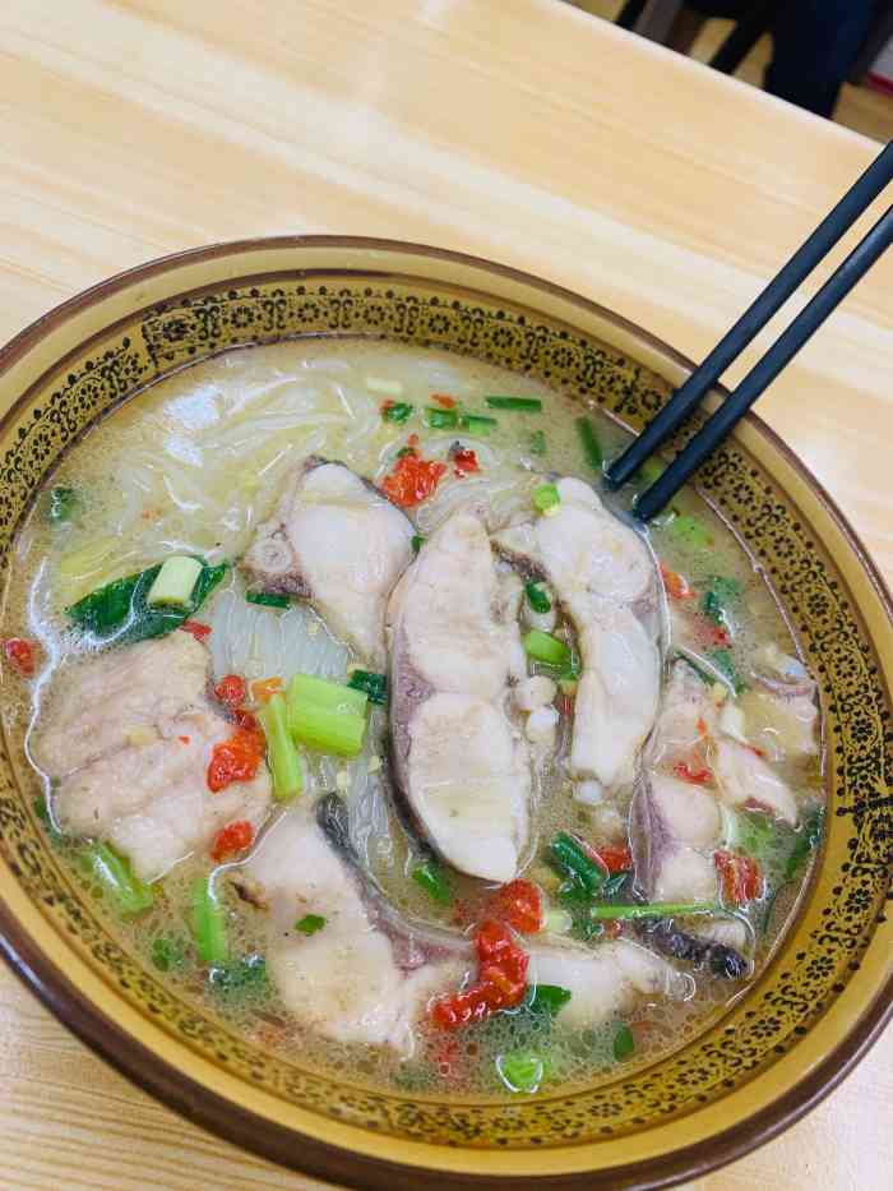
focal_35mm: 26
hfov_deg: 53.1
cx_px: 446
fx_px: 894
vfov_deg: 67.3
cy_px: 596
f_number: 1.8
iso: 125
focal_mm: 4.25
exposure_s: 1/60
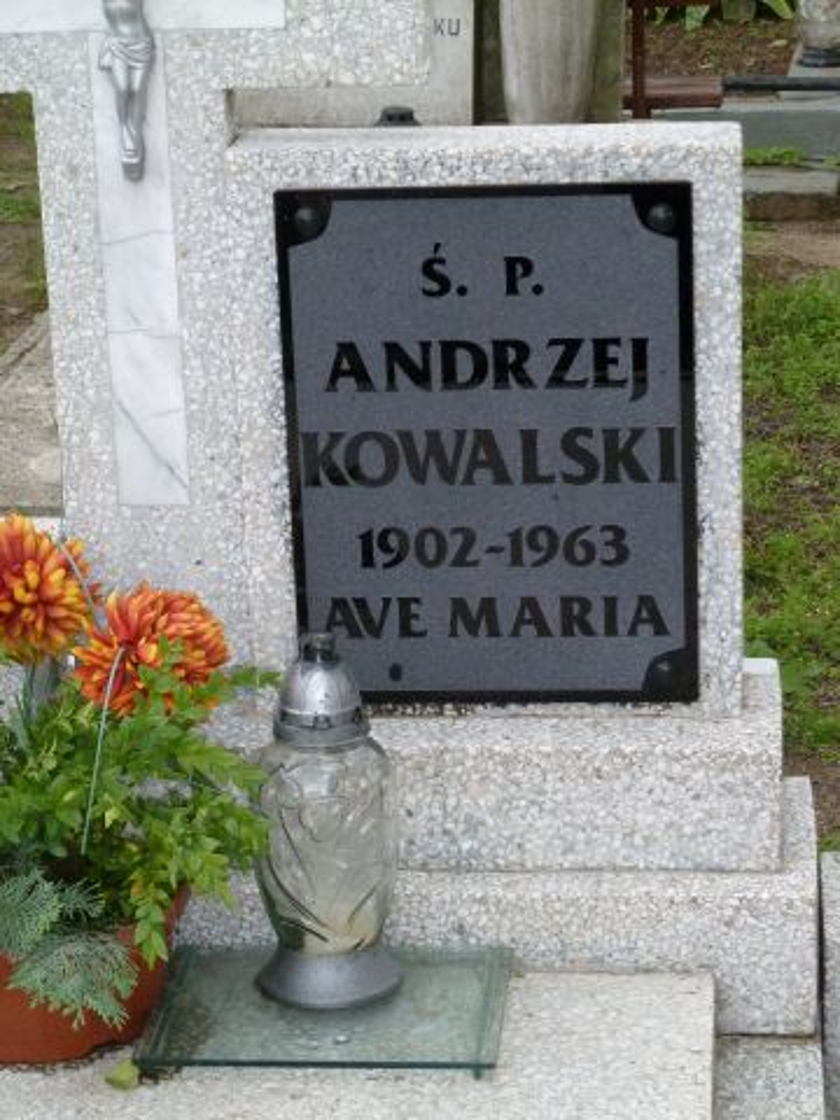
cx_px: 420
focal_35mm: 104
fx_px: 3365
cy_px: 560
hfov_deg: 14.2
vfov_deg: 18.9
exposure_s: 1/80
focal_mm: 17
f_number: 4.3
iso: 400
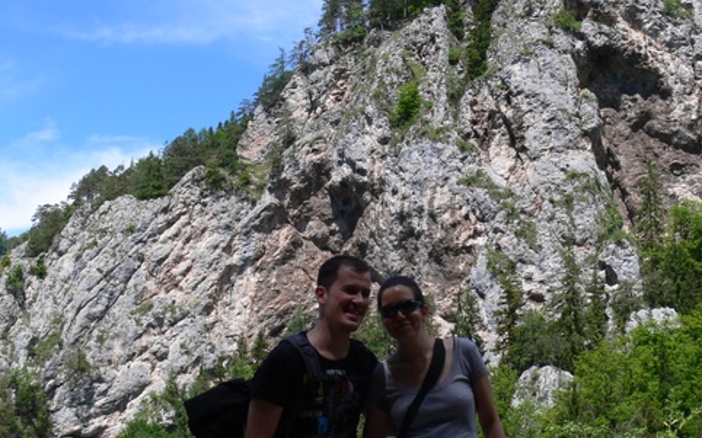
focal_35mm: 61
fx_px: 1167
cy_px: 242
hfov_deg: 33.5
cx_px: 392
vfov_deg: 21.3
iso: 80
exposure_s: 1/320
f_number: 5.6
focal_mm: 7.4
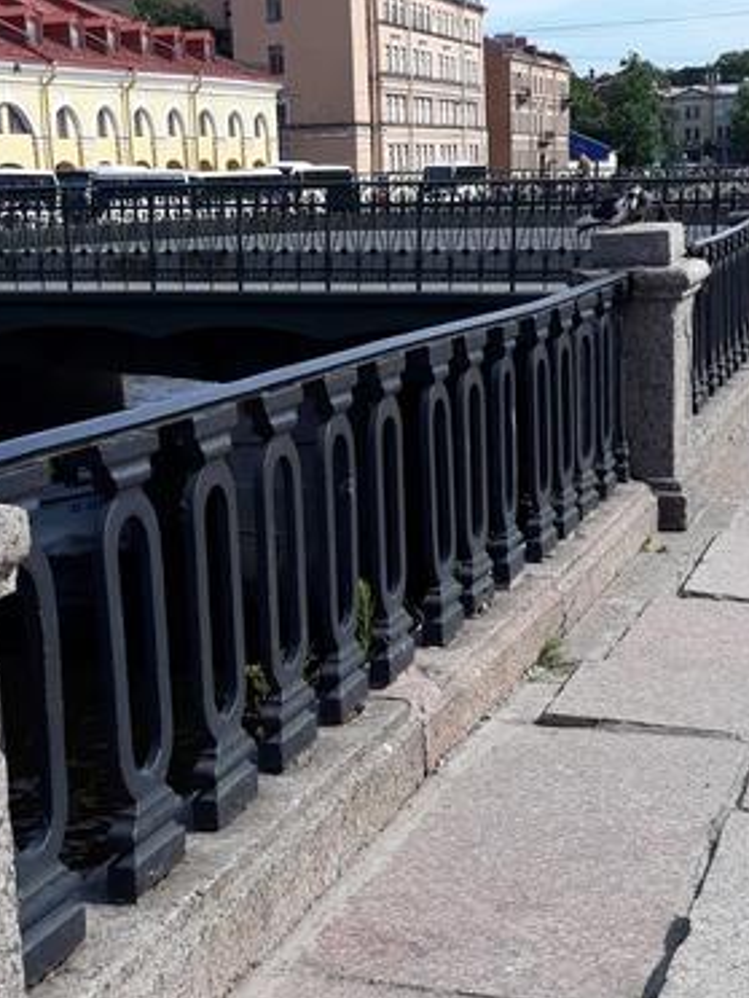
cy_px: 596
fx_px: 1673
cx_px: 333
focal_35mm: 58
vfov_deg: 33.1
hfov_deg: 25.2
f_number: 1.7
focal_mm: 3.71
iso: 40
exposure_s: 1/1190
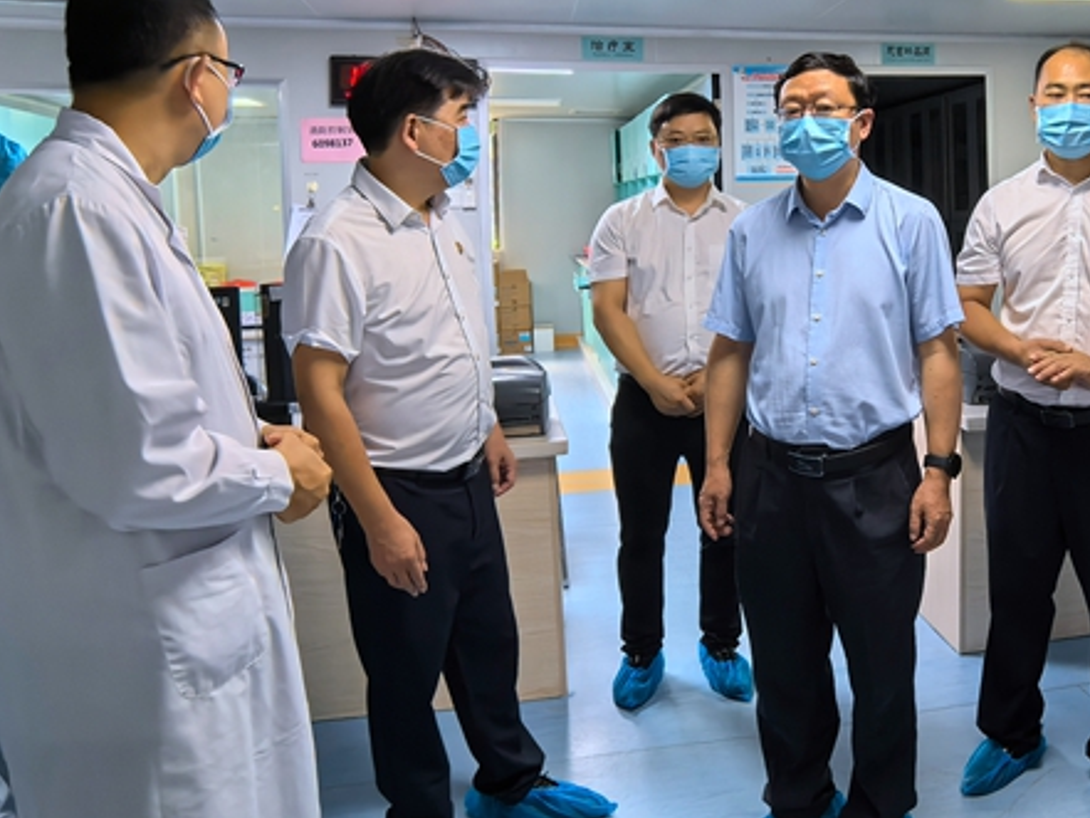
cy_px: 292
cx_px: 781
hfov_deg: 56.2
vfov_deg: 45.0
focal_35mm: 31
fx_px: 976
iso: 200
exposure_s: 1/50
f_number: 2.2
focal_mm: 1.95
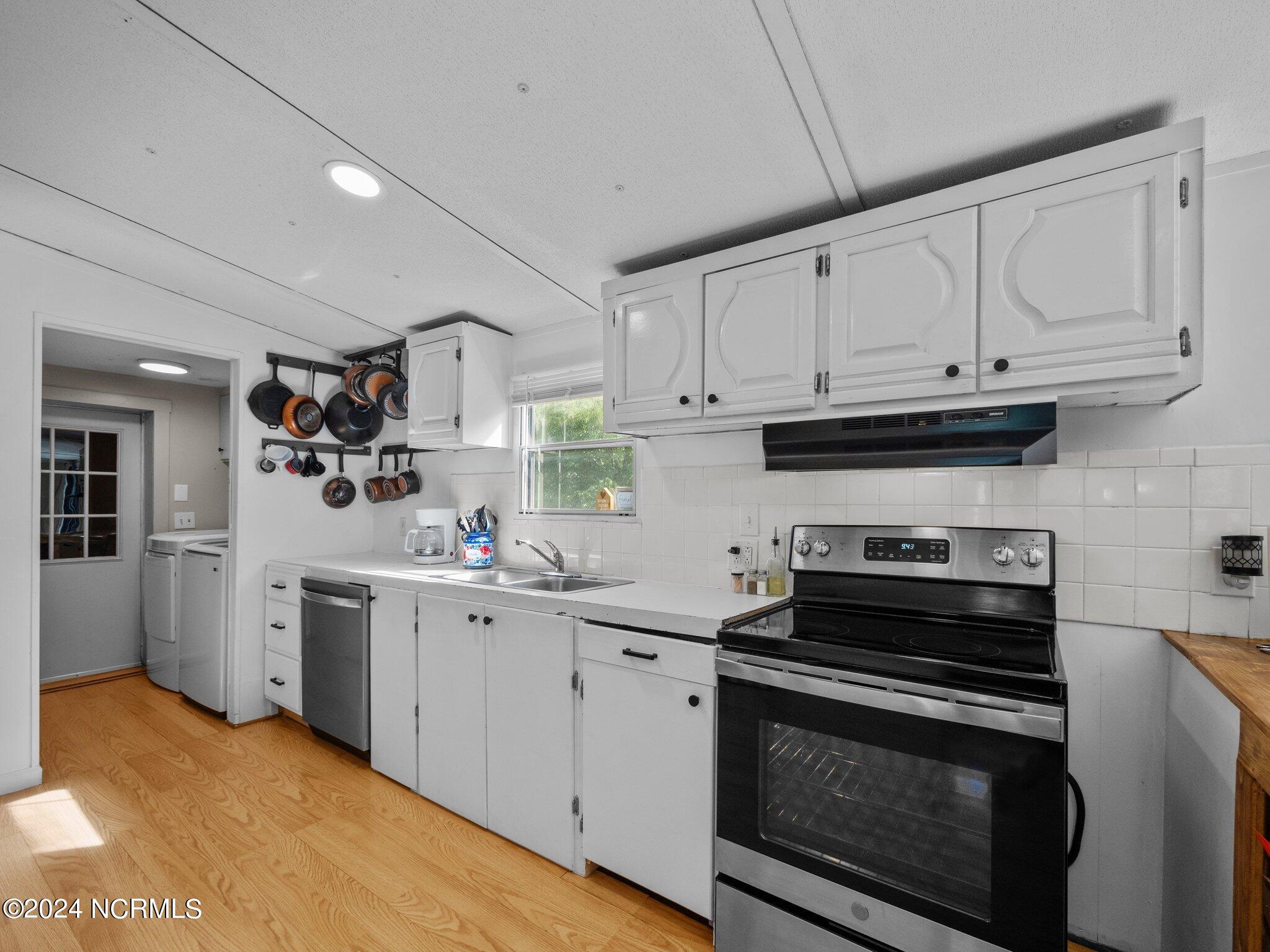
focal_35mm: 14
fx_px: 514
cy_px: 476
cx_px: 635
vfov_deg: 85.7
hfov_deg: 102.1
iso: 400
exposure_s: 1/100
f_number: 4
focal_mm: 7
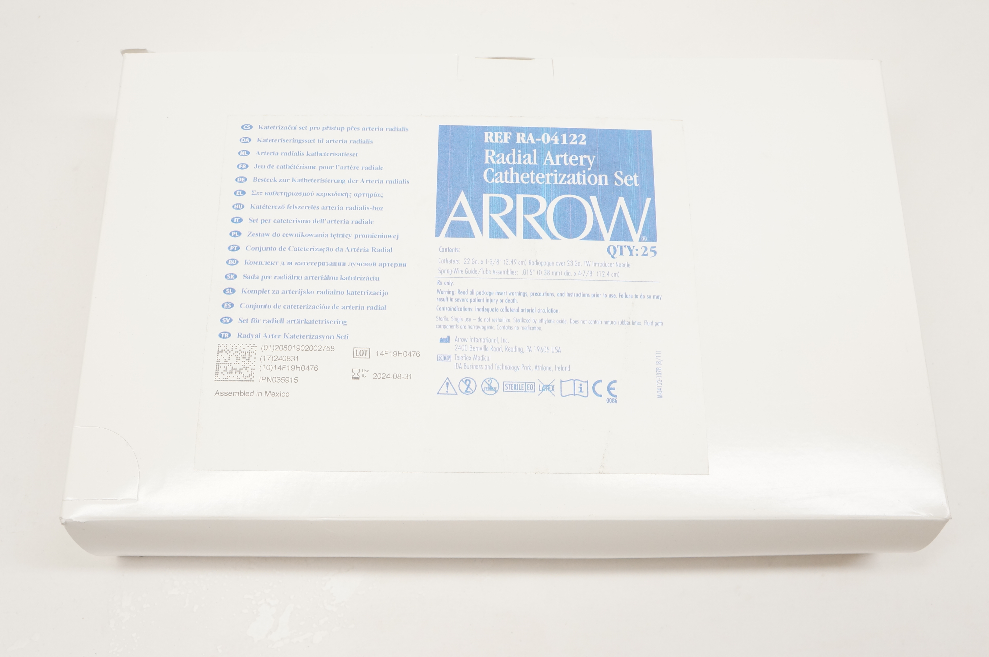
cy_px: 328
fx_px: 988
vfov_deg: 36.8
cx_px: 494
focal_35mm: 36
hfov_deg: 53.2
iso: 800
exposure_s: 1/100
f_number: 7.1
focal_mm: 24
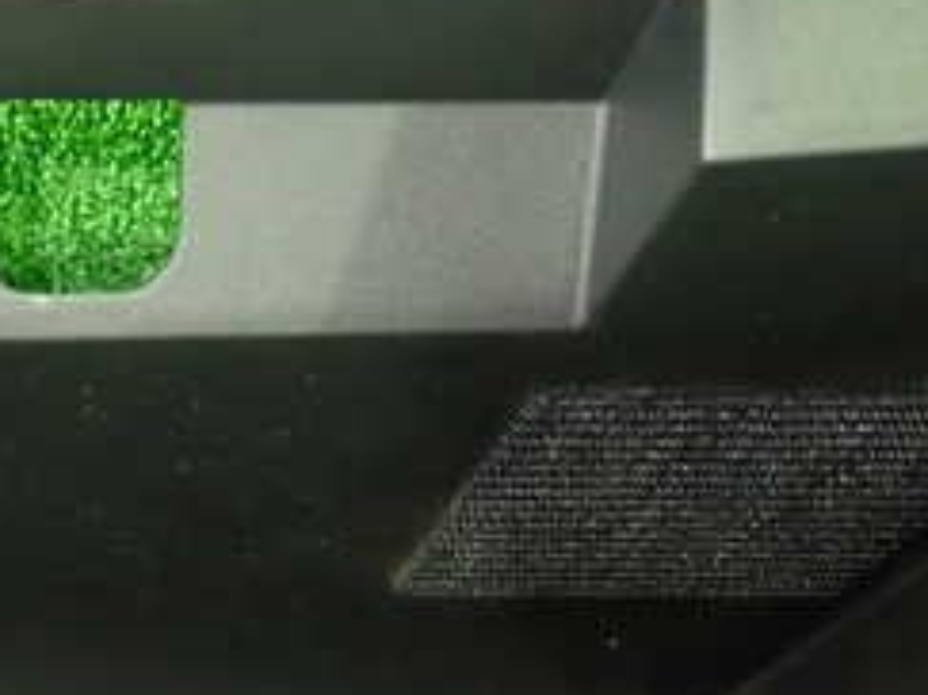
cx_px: -92
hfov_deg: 24.6
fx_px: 1983
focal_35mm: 74
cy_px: 745
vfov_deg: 19.2
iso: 800
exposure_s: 1/20
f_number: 2.3
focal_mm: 5.4
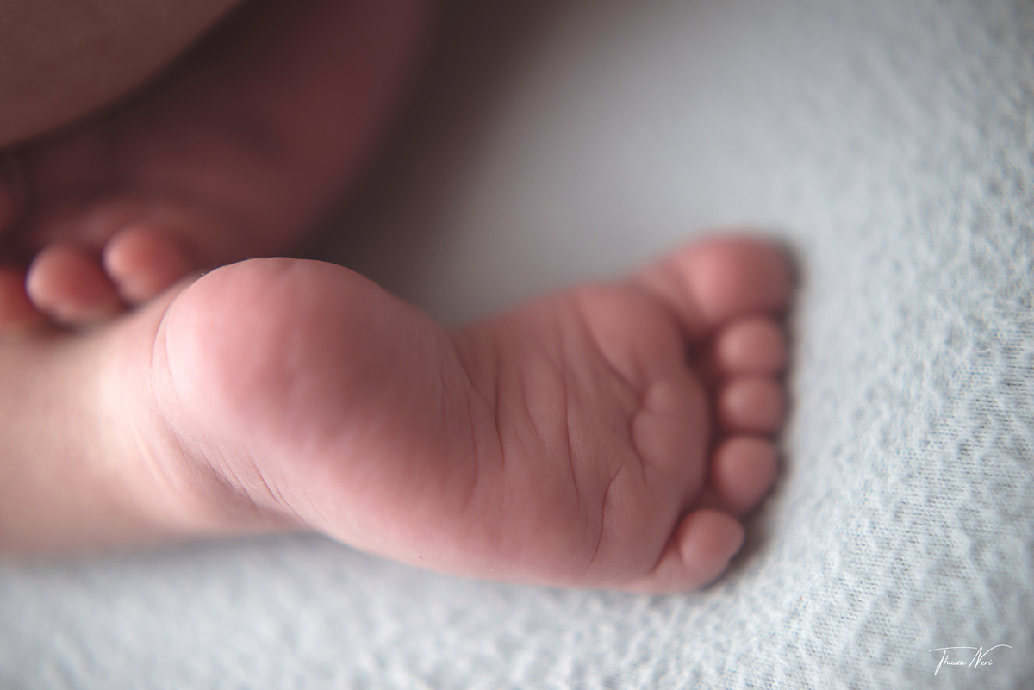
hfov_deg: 39.6
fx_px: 1437
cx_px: 517
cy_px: 345
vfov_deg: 27.0
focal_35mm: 50
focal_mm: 50
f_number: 2.2
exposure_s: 1/160
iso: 100
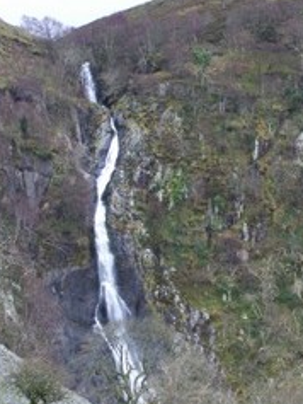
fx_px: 1411
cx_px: 177
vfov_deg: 16.3
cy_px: 237
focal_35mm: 121
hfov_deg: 12.3
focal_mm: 13.7
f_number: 3.2
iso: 160
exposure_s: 1/200
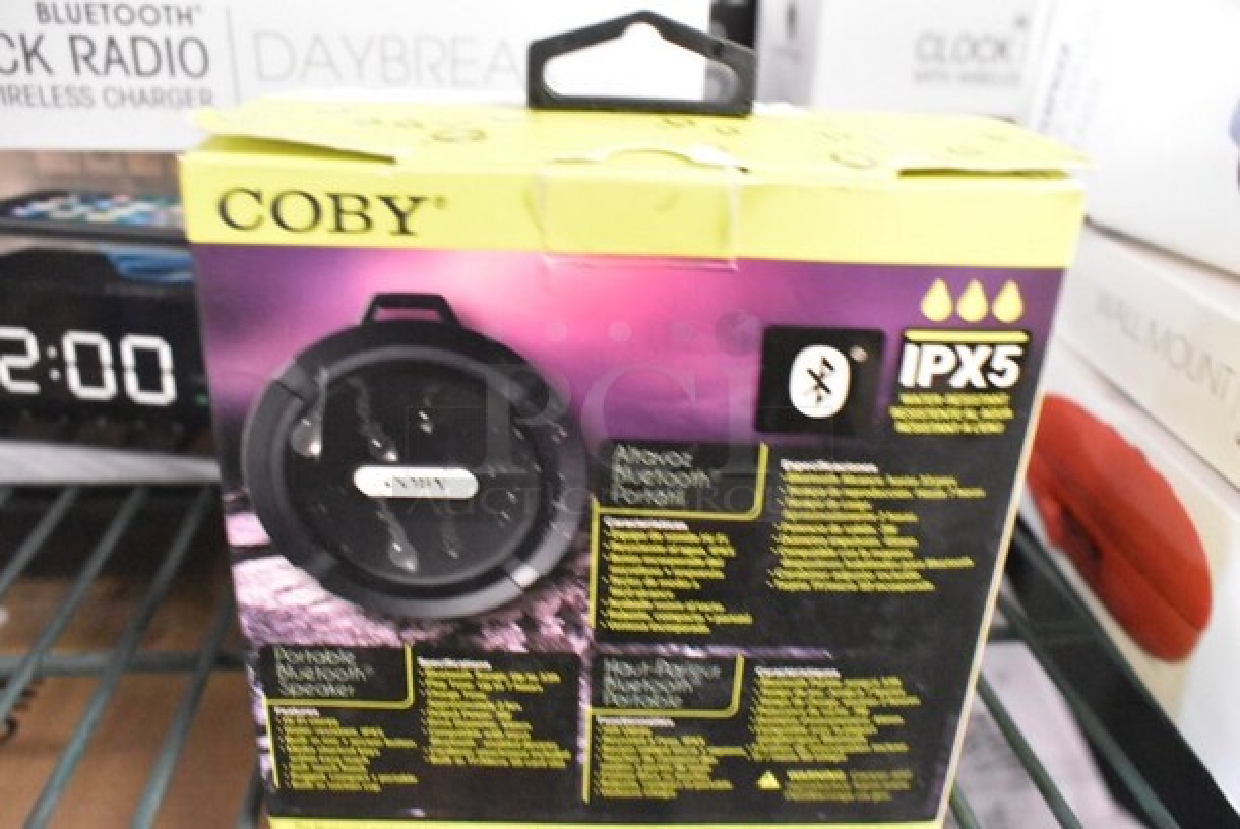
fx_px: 1034
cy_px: 414
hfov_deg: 61.9
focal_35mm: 30
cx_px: 620
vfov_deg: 43.7
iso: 11400
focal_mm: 20
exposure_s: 1/125
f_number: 5.6
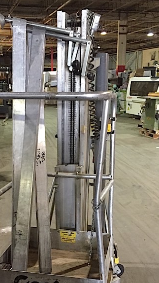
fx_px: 330
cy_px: 185
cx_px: 58
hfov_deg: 27.0
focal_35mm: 44
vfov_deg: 45.8
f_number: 2.2
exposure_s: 1/15
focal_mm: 4.15
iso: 320
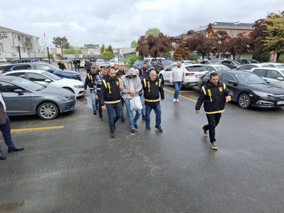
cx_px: 142
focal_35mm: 23
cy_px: 106
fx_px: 189
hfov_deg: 73.9
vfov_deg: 58.9
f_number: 1.8
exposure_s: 1/768
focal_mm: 5.54
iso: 50
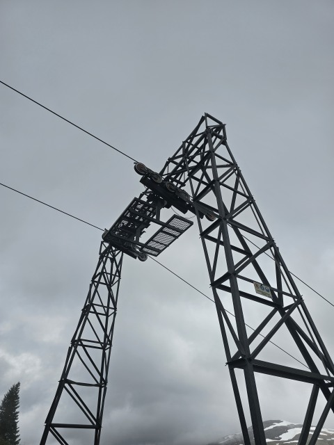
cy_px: 222
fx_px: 296
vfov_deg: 73.9
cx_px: 167
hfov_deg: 58.9
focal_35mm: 23
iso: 10
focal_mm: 6.3
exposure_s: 1/353
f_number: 1.7
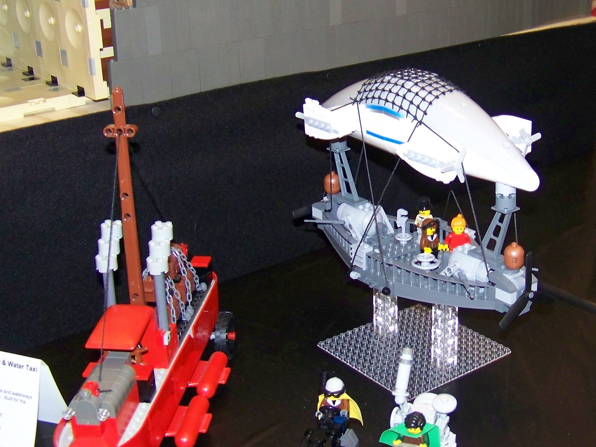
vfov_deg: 27.0
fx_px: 930
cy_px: 212
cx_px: 405
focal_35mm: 54
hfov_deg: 35.1
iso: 200
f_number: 2.8
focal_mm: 5.85
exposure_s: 1/30
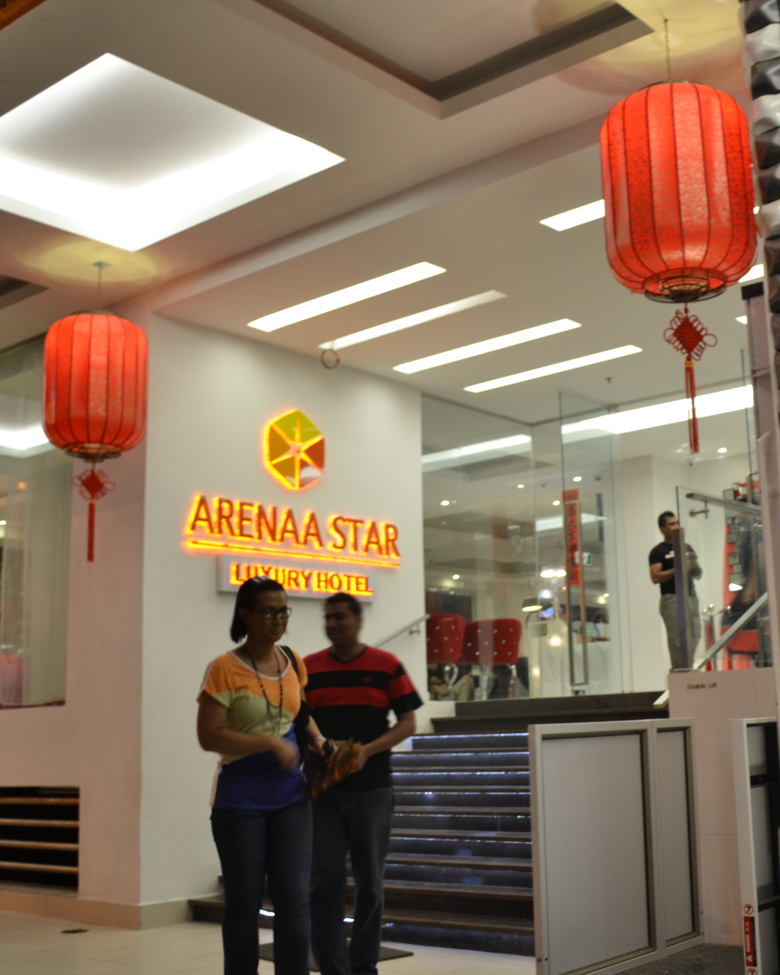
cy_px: 484
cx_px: 510
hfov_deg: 34.6
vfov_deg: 42.9
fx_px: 1241
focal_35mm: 43
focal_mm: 20
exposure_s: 1/15
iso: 400
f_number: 3.8
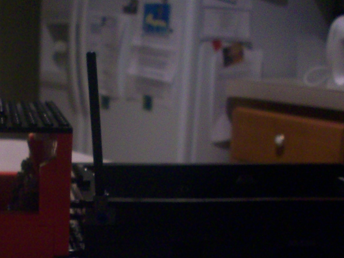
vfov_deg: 18.7
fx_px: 765
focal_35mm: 77
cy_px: 251
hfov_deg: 24.7
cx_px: 46
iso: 200
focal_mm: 6.2
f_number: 2.8
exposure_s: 1/8
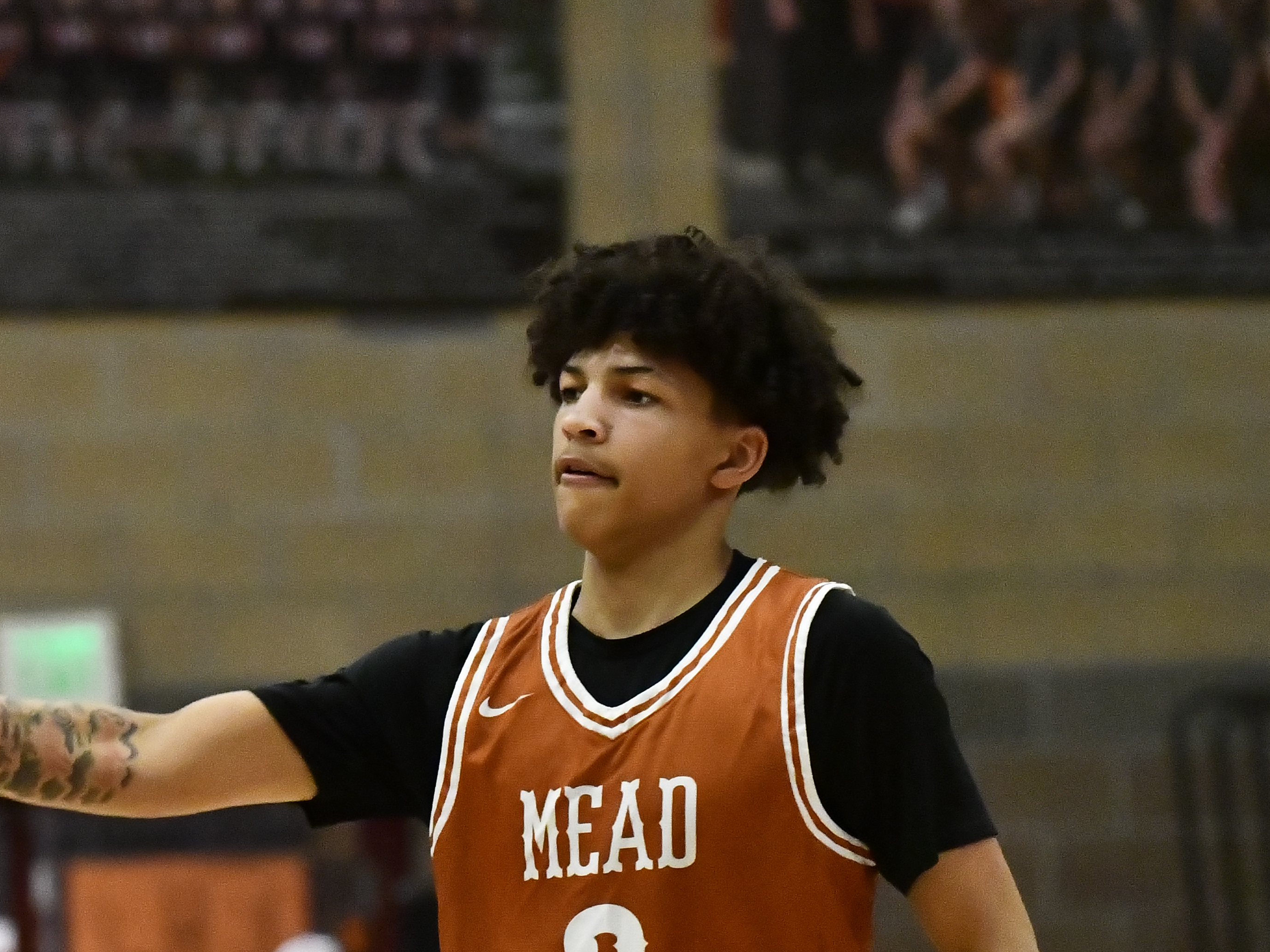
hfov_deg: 5.0
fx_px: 14491
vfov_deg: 3.8
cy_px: 842
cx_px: 384
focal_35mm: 395
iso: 10000
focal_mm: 135
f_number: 4
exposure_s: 1/1000
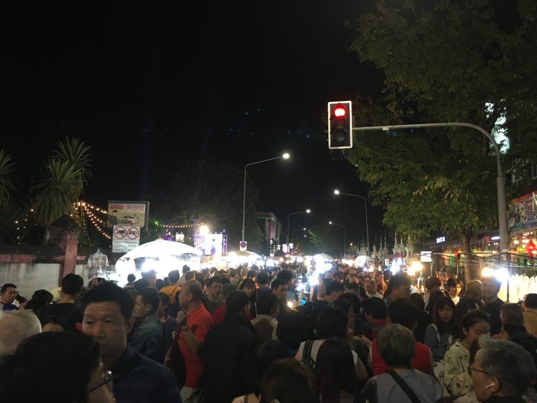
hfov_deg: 61.7
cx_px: 268
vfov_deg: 48.2
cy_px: 202
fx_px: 450
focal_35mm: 29
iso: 200
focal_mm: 4.15
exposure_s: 1/33
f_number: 2.2
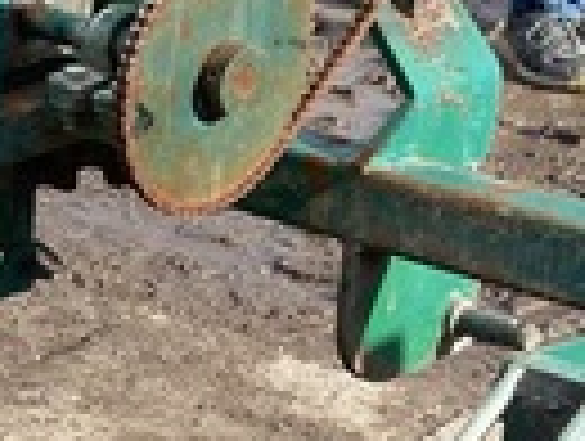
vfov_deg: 9.3
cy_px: 400
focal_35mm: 160
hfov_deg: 11.6
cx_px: -378
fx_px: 2709
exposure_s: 1/1653
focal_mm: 4.25
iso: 32
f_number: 1.8
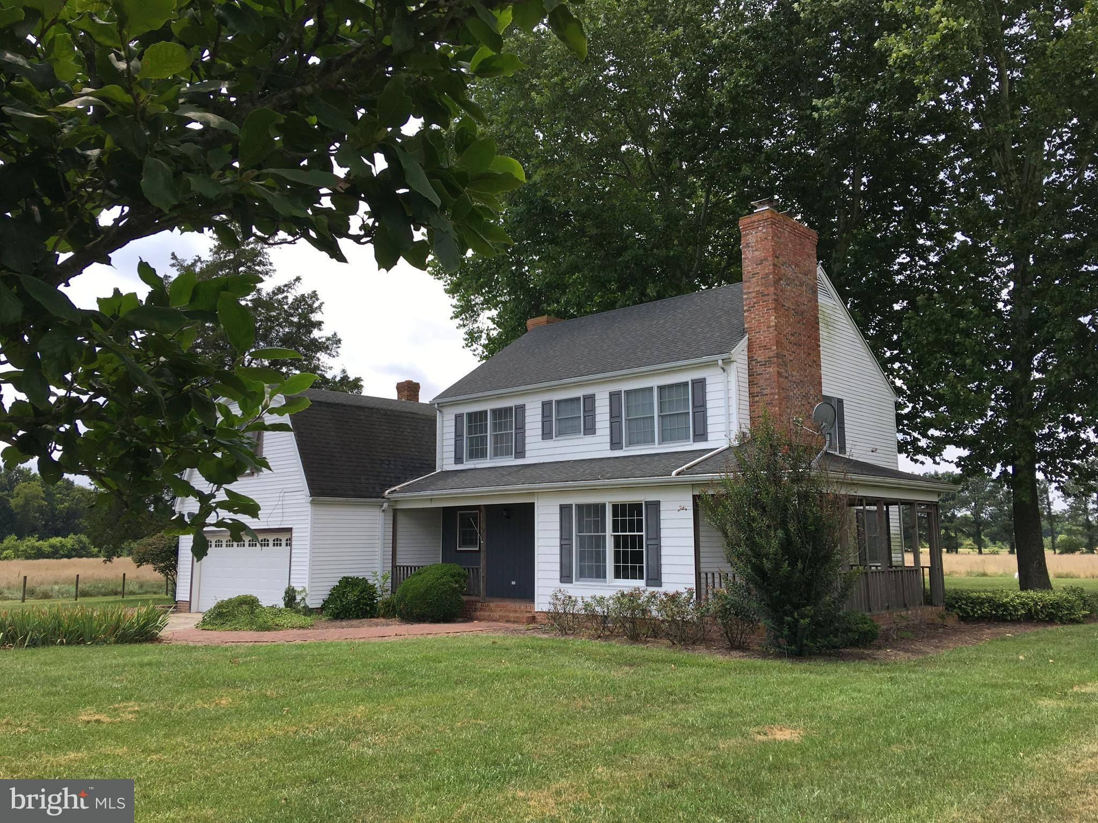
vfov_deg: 48.2
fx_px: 920
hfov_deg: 61.7
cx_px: 549
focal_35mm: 29
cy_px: 412
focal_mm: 4.15
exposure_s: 1/938
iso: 25
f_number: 2.2
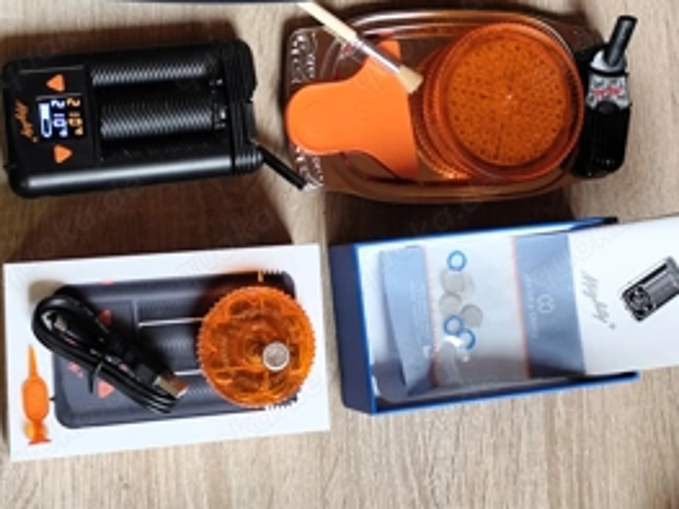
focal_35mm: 70
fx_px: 1372
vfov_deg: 20.7
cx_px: 341
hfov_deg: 27.8
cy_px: 72
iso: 160
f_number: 1.65
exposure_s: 1/25
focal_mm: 6.19
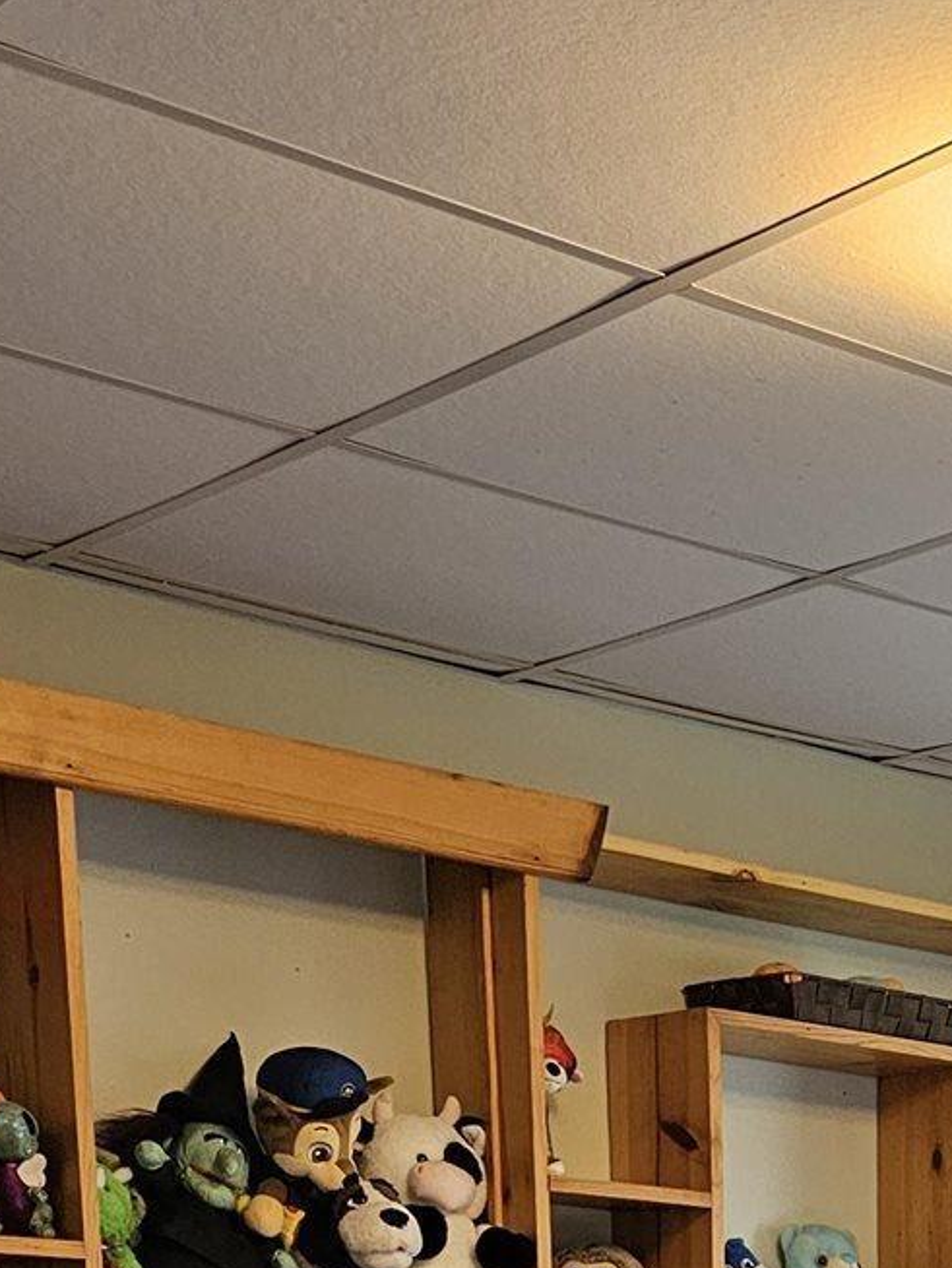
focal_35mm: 81
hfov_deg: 16.8
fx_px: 2968
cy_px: 2100
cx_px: 1369
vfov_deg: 19.6
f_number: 1.7
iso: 320
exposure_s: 1/120
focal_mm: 6.3
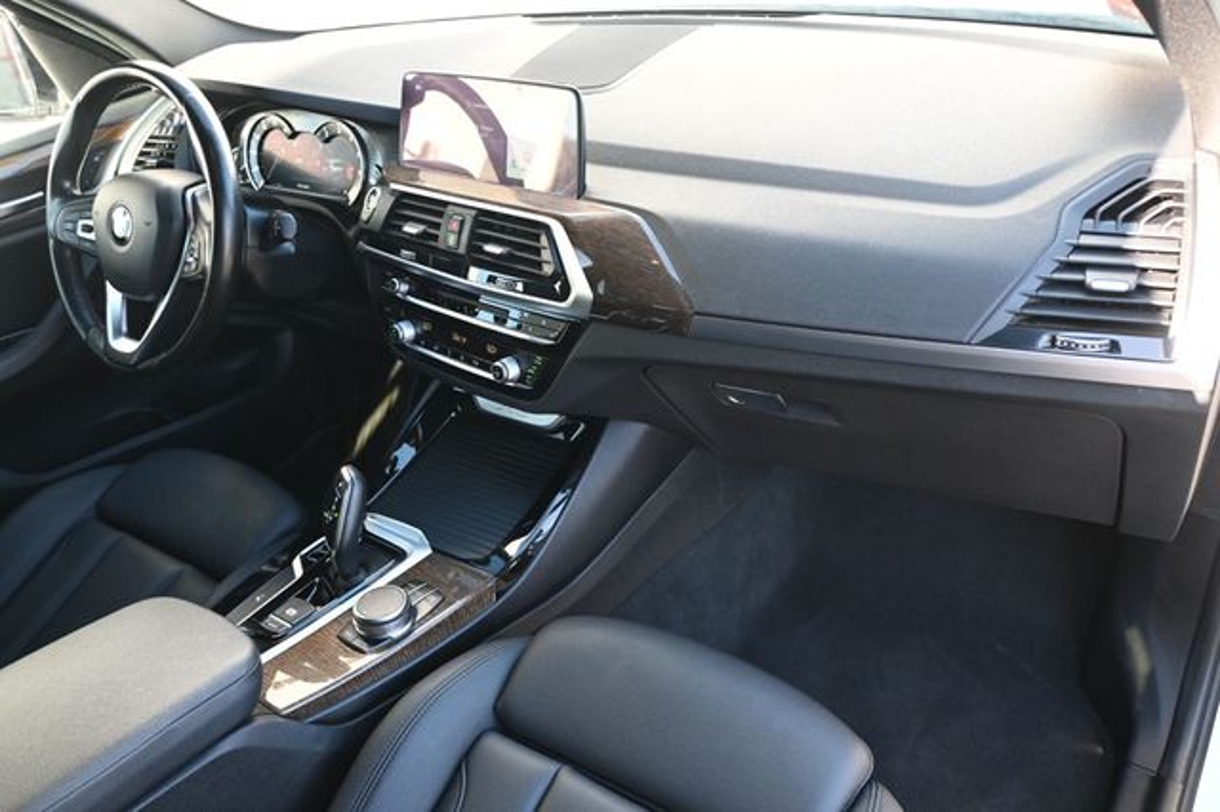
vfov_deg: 44.6
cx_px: 610
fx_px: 991
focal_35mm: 29
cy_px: 406
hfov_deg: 63.2
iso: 900
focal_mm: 19.5
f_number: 3.8
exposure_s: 1/125
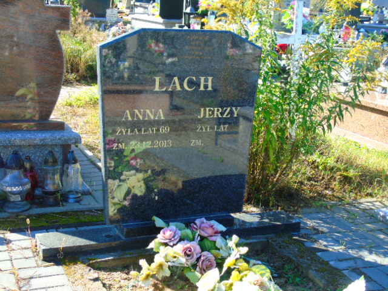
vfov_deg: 27.0
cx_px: 194
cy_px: 146
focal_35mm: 54
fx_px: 605
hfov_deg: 35.5
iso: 80
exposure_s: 1/100
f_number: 4.3
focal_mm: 9.6
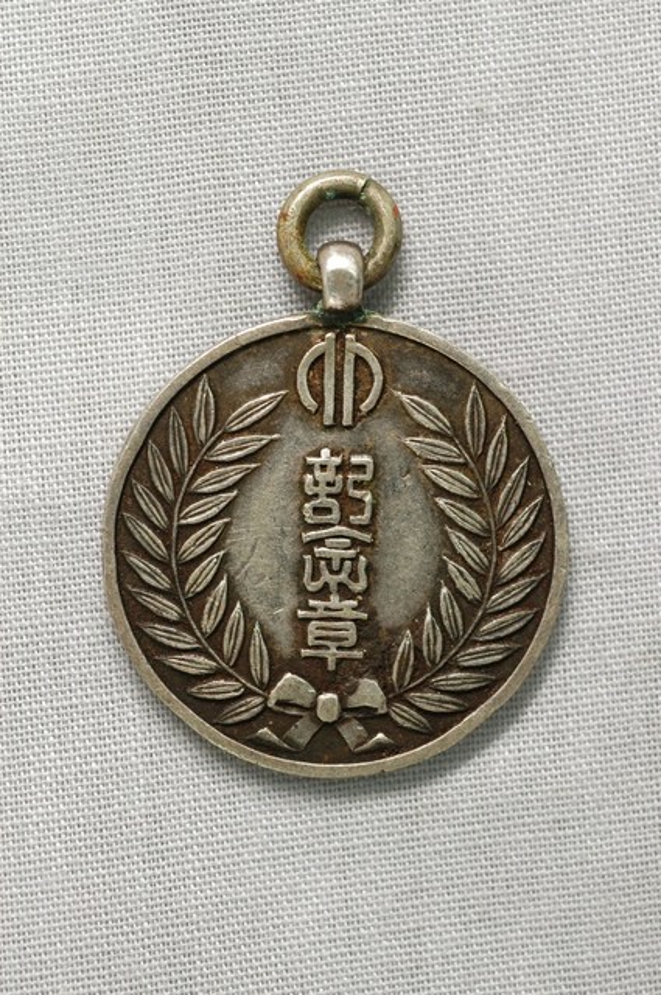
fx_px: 2485
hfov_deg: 15.1
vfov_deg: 22.6
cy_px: 498
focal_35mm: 90
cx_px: 330
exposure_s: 1/13
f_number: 9
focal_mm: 60
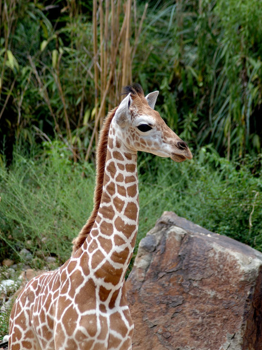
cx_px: 128
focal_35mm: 240
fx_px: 2422
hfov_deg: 6.2
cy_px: 196
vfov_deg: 8.2
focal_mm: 130
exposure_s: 1/500
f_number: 4.5
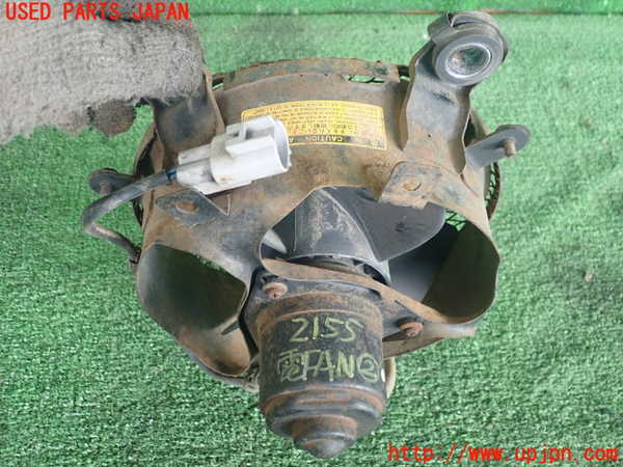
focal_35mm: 38
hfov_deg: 49.0
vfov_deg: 37.7
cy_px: 234
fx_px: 684
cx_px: 312
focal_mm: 6.86
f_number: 2.7
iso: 800
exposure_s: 1/100
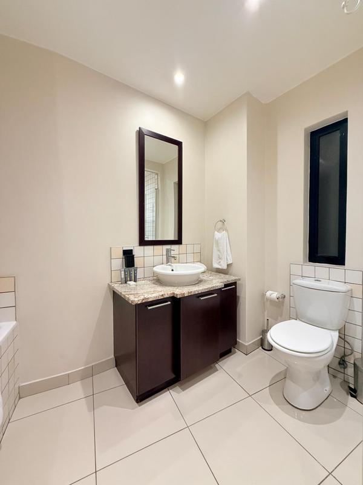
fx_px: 196
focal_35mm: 14
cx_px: 182
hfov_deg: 85.7
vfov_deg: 102.1
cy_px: 242
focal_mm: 2.22
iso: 320
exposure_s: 1/100
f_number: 2.2
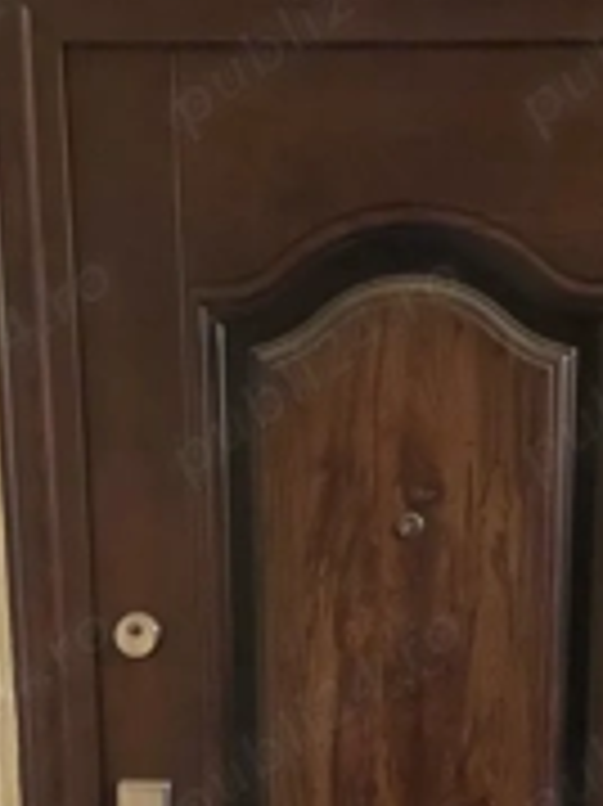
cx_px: 405
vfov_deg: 31.2
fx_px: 1349
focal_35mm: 58
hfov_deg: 25.1
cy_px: 774
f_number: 1.8
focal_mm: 4.25
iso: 1000
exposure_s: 1/17
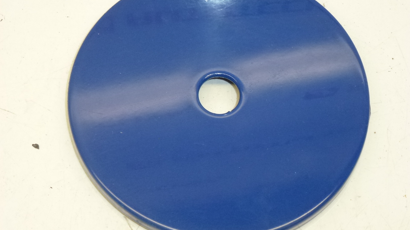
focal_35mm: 98
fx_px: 1065
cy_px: 96
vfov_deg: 12.4
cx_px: 207
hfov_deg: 21.8
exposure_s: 1/100
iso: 400
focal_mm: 16
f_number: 4.9
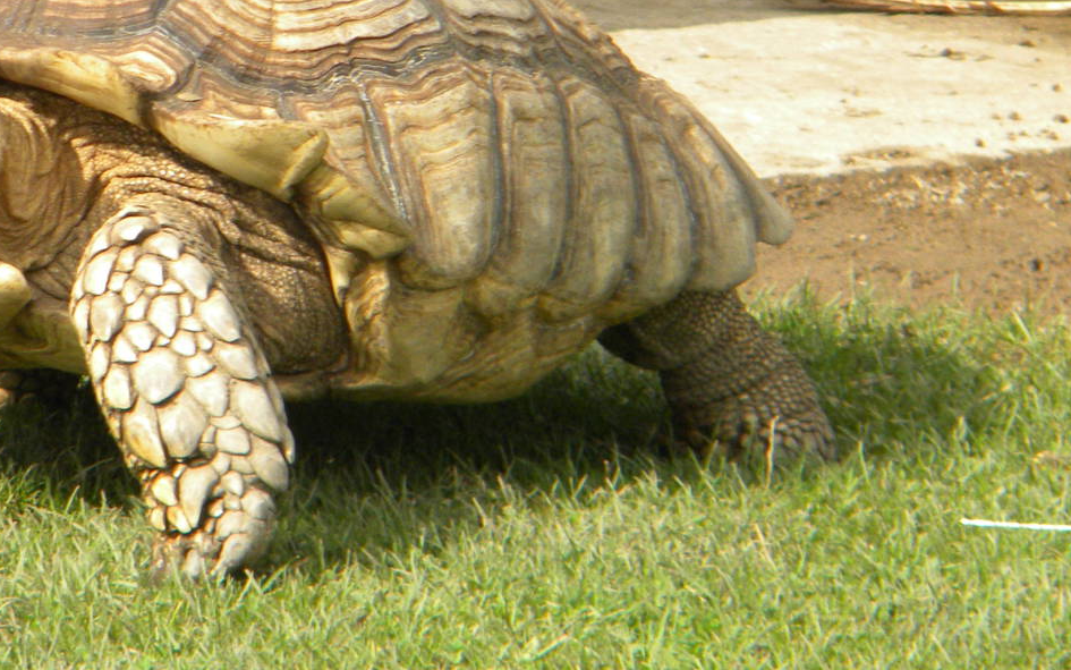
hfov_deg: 4.2
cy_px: 135
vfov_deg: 2.6
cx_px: 185
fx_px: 14568
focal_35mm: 499
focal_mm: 50.4
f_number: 5.4
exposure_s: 1/500
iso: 180
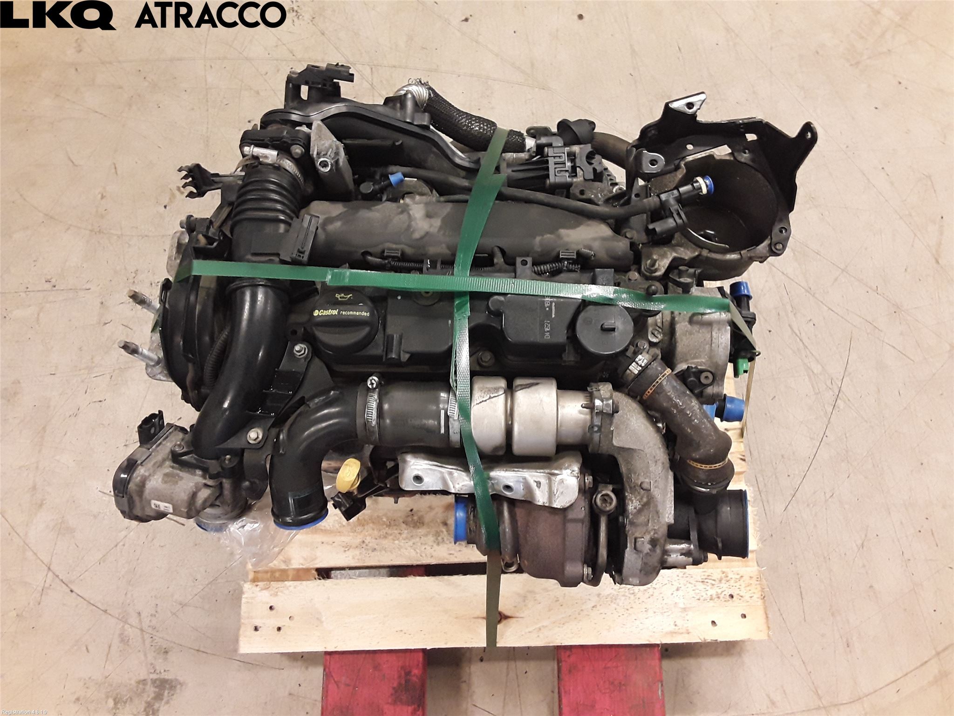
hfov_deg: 63.4
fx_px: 772
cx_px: 477
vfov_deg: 49.7
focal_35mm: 28
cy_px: 358
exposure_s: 1/50
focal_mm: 2.91
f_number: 1.9
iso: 160
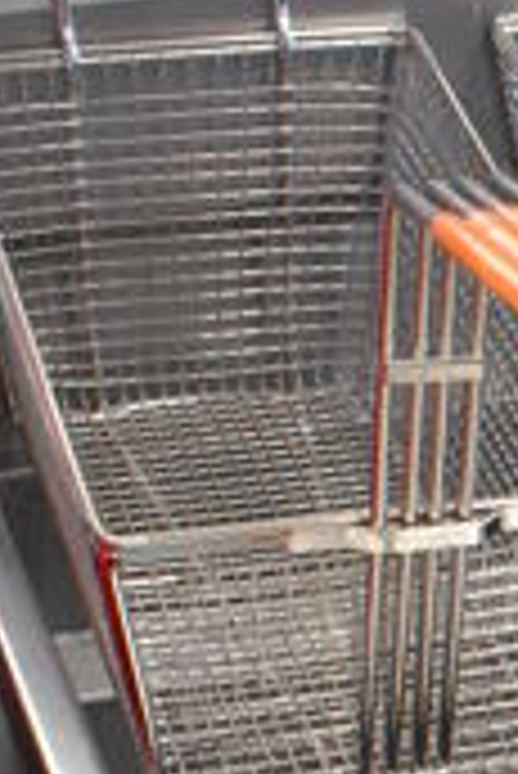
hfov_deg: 9.2
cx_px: 932
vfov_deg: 13.4
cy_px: 1195
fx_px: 3080
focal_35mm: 143
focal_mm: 18
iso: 2200
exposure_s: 1/125
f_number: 3.5
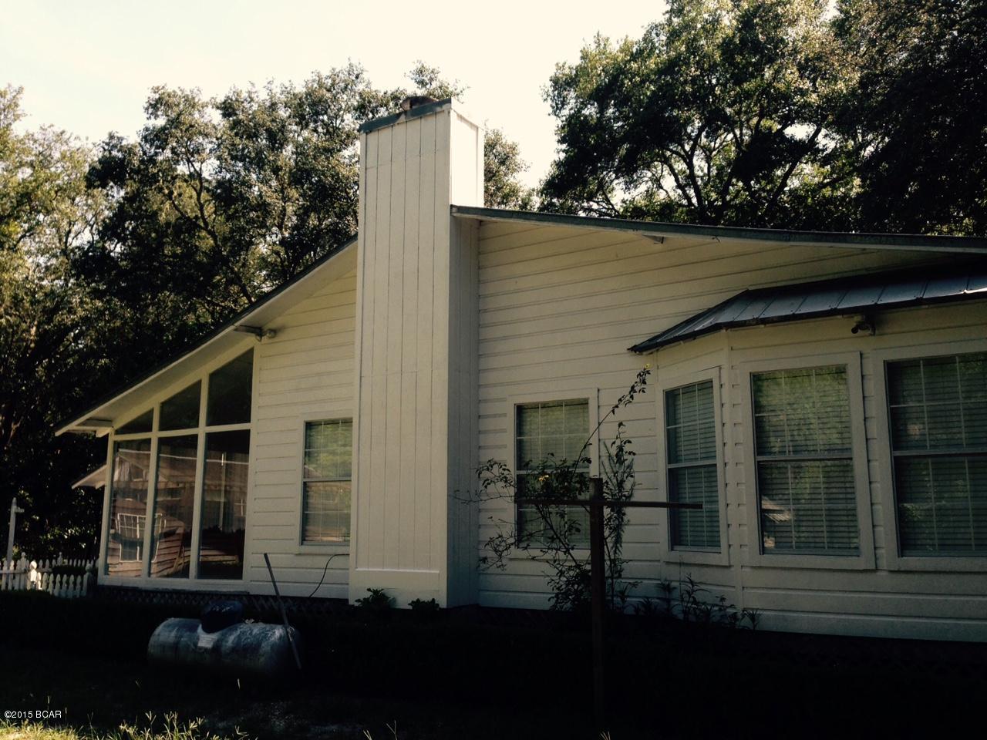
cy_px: 370
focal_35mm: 33
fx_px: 941
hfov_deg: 55.4
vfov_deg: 42.9
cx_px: 494
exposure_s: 1/609
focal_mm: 4.12
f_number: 2.4
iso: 50
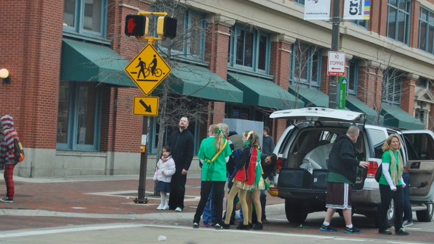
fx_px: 1128
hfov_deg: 21.8
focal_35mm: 98
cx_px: 226
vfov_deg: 12.3
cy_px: 167
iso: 200
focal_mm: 52
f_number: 5.6
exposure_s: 1/80
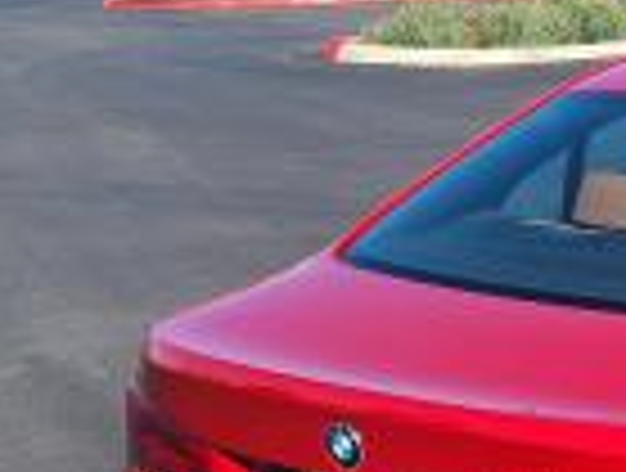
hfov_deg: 17.9
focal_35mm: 94
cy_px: 274
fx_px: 1704
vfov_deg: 15.8
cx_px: 1022
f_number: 1.8
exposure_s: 1/1606
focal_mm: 5.4
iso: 40
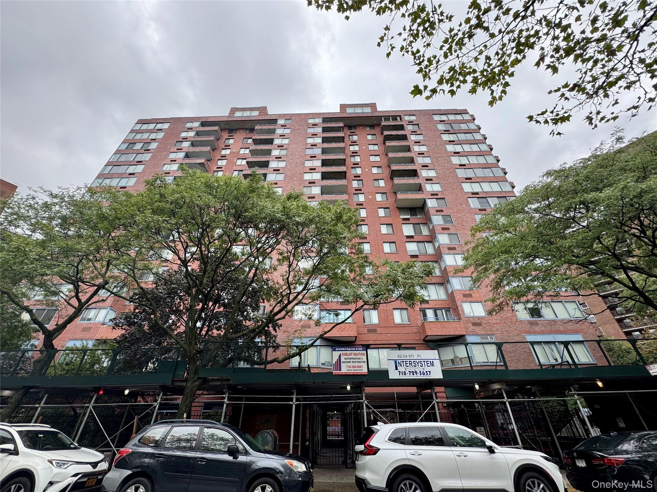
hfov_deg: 102.1
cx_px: 328
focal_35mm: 14
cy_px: 246
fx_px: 266
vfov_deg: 85.7
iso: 40
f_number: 2.2
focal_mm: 2.22
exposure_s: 1/324
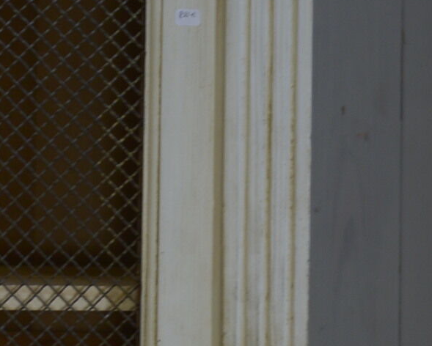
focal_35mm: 211
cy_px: 150
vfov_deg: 7.3
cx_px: -342
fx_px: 2700
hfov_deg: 8.8
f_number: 2.8
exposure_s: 1/50
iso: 320
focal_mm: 36
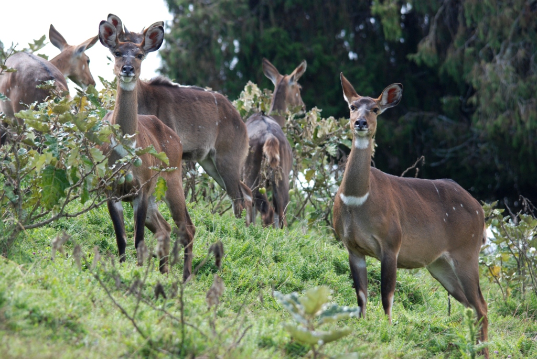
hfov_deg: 5.1
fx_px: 6047
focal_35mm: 405
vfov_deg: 3.4
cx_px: 268
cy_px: 180
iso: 400
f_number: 6
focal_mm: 270
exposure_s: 1/250
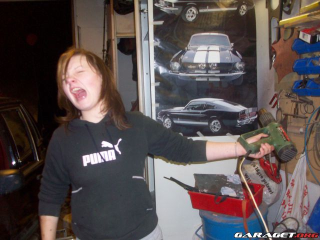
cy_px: 120
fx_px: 314
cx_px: 160
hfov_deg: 54.0
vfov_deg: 41.8
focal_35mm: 34
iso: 160
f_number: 2.8
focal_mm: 5.7
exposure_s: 1/60
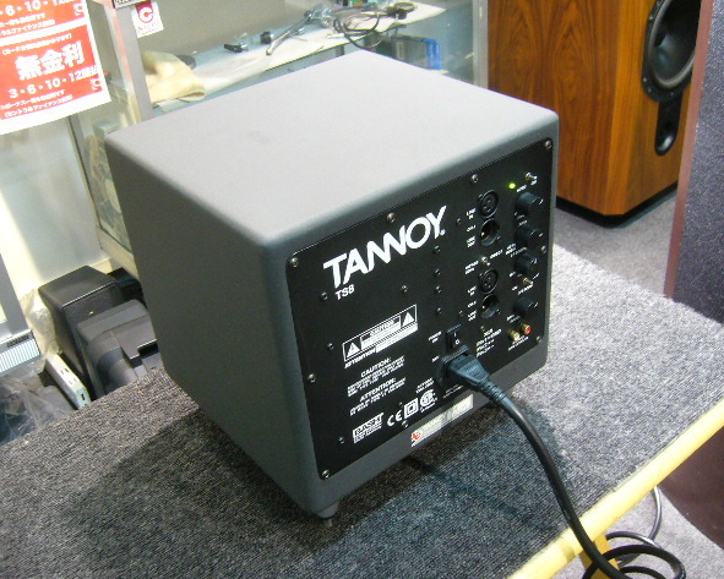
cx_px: 371
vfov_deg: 40.1
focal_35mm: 37
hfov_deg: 49.1
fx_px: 793
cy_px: 290
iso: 200
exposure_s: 1/8
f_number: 2.8
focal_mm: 5.8
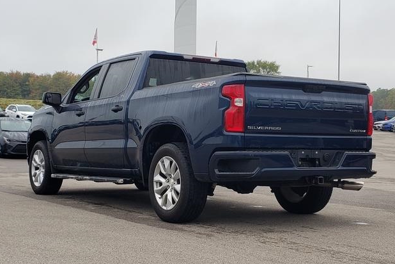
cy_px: 133
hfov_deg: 65.5
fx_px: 307
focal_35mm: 28
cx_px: 201
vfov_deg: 46.4
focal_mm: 4.3
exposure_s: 1/586
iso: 50
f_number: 2.4
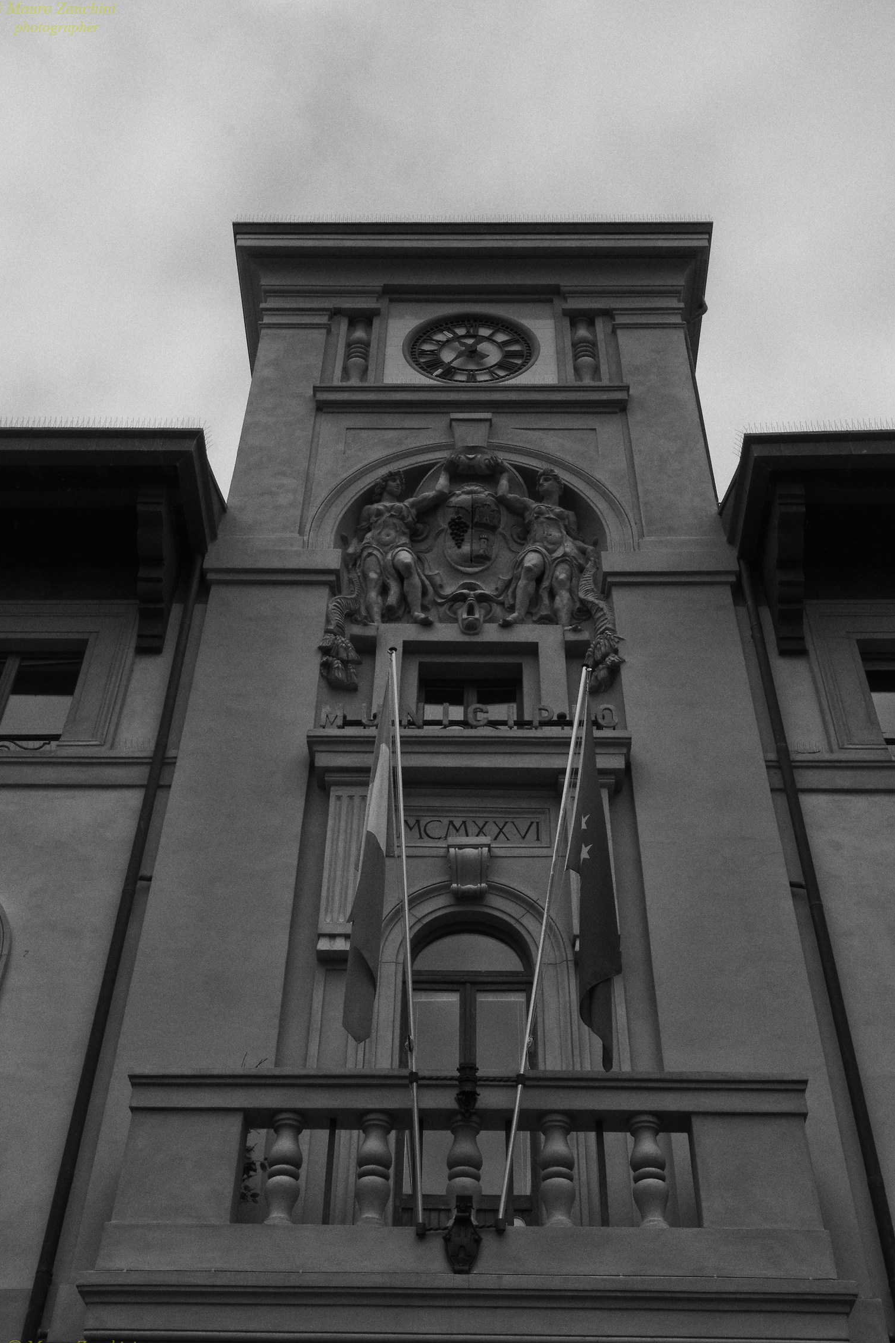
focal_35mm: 38
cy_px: 685
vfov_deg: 50.7
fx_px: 1417
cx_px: 443
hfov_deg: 35.1
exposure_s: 1/400
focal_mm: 24
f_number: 10
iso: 500
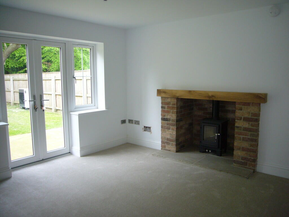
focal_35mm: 28
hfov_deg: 63.4
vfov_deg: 49.7
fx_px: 234
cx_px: 144
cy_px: 108
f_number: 2.8
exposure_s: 1/30
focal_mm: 4.6
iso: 125
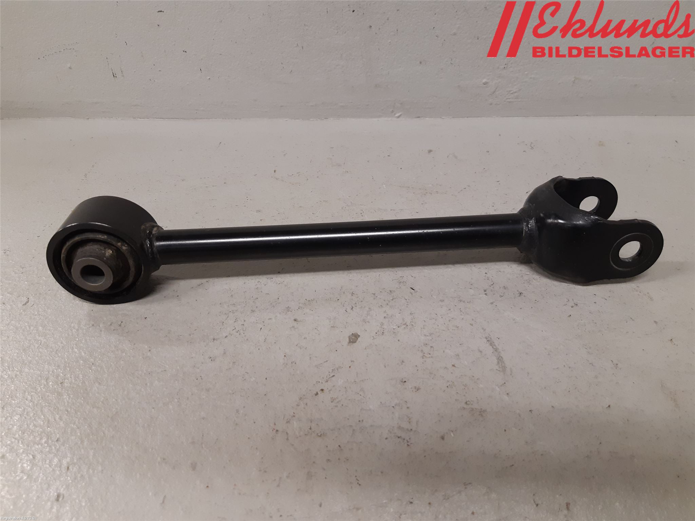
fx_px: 522
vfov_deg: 53.1
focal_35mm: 26
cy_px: 260
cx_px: 348
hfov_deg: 67.3
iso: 125
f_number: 1.7
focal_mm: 3.93
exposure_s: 1/50
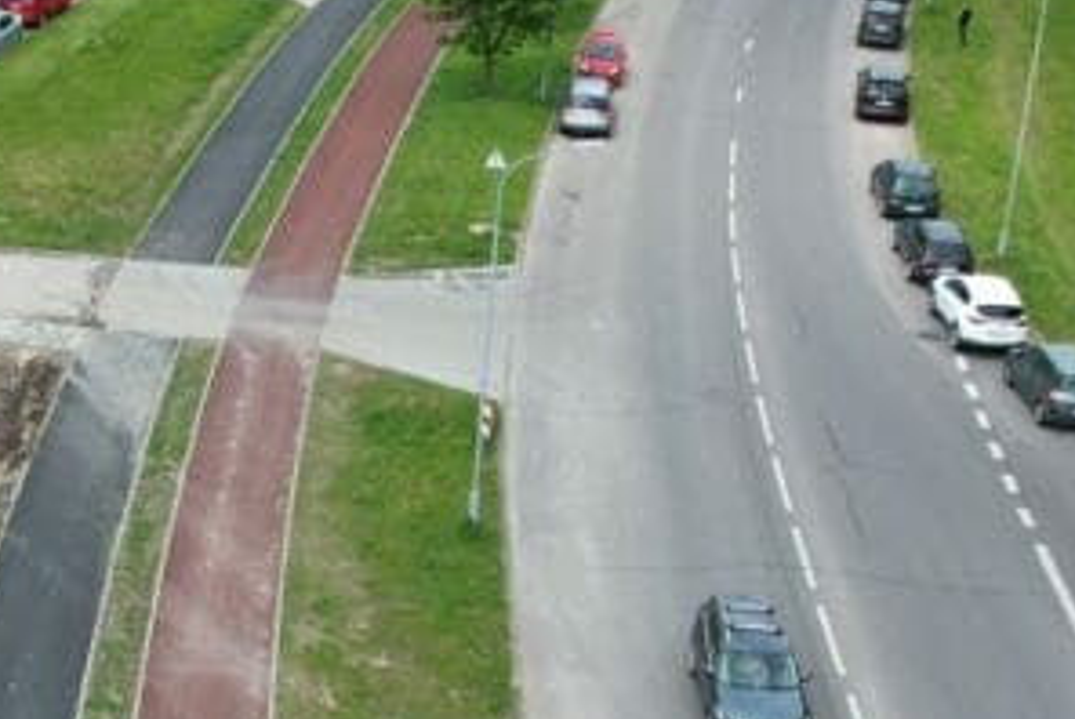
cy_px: 616
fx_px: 2272
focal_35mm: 76
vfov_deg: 17.8
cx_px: 91
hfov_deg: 25.7
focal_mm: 8.38
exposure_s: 1/1000
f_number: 2.8
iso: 100
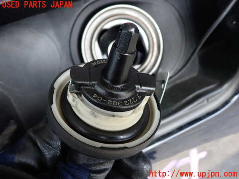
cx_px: 120
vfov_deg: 46.8
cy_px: 90
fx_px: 207
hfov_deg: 60.0
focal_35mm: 30
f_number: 2.3
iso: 200
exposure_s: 1/60
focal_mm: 5.4
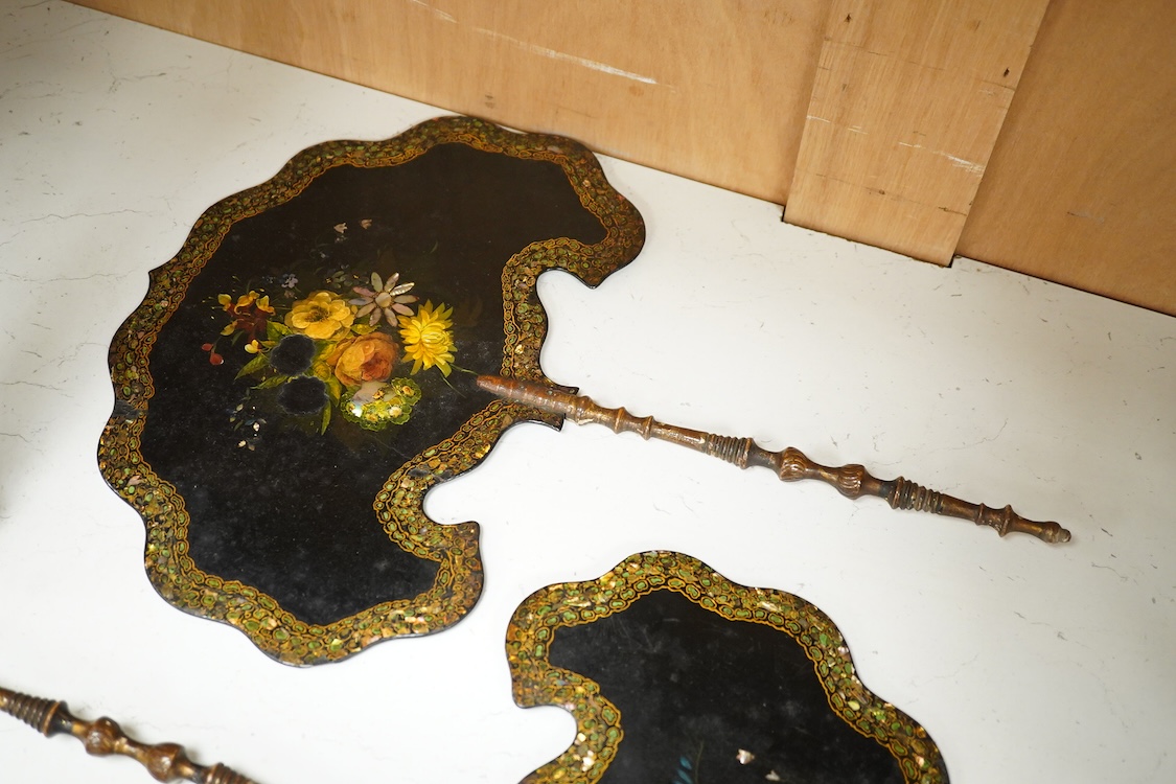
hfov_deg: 43.6
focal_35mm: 45
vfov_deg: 29.9
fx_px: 1470
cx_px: 588
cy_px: 392
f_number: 5.6
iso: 2500
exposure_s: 1/125
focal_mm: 30
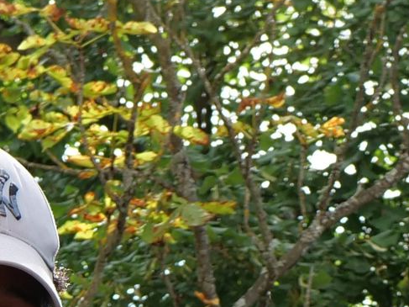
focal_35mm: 183
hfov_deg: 10.7
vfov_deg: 7.4
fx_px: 2162
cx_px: 376
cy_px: 846
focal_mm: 16
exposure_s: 1/500
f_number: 3.5
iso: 200
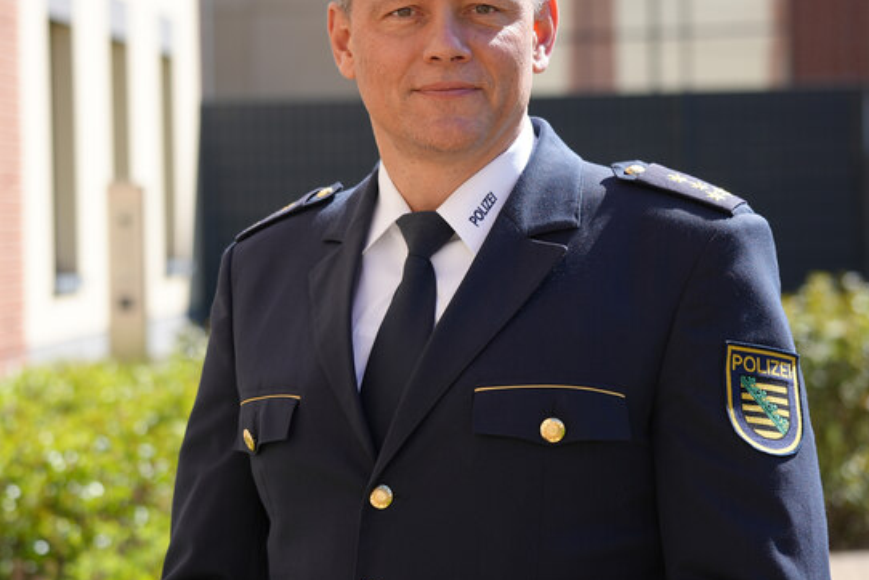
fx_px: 3405
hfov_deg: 14.5
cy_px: 224
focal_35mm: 141
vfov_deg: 9.7
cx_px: 266
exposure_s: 1/200
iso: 80
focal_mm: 98
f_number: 5
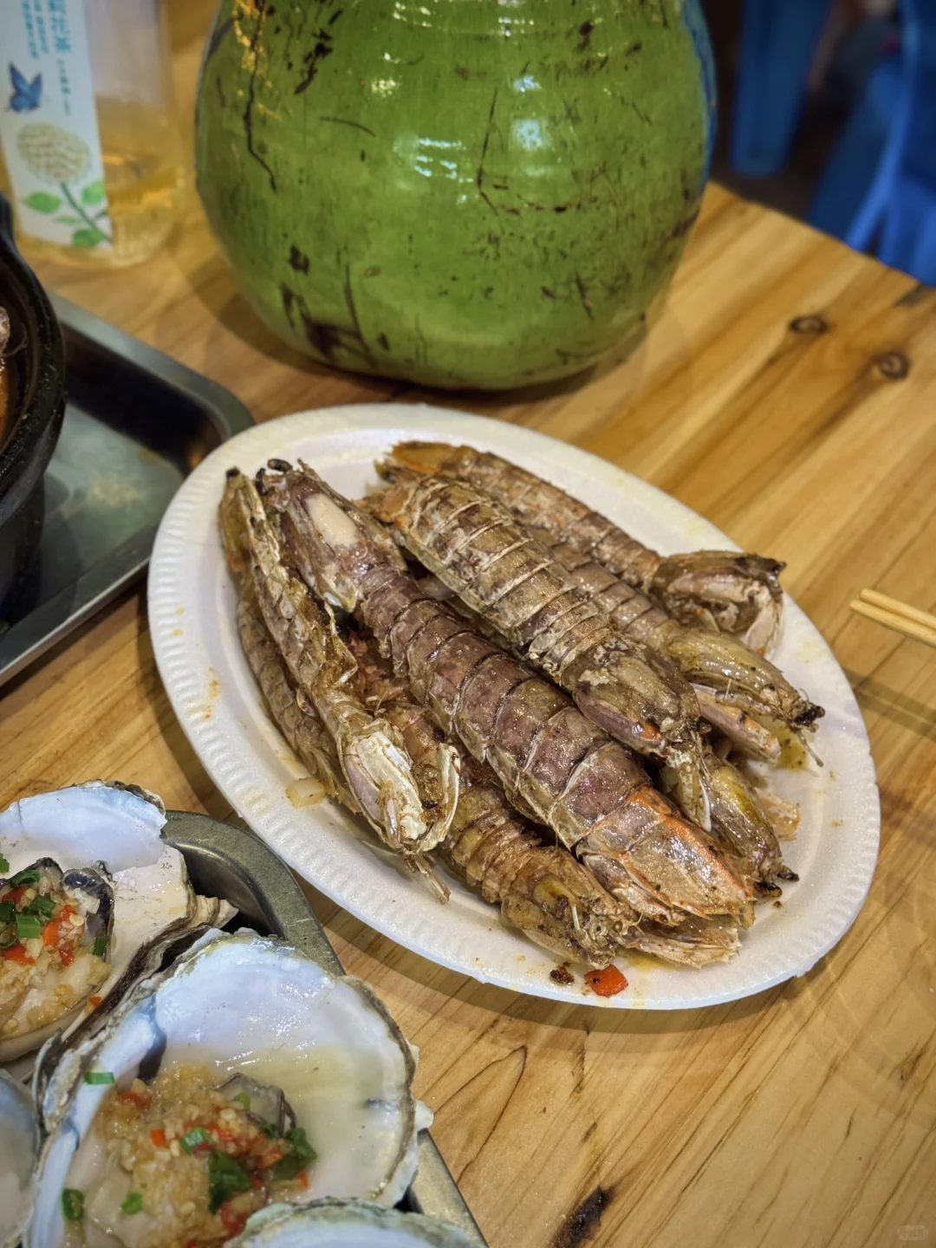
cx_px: 468
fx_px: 1731
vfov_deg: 39.7
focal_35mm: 48
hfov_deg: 30.3
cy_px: 624
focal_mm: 6.76
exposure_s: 1/33
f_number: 1.78
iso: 250
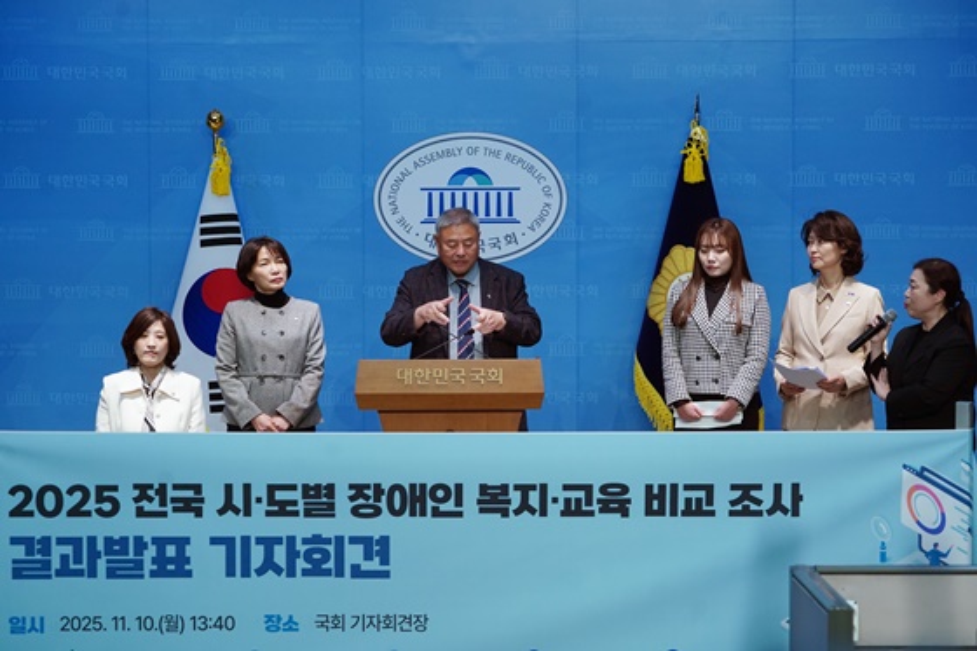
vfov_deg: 15.2
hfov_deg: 22.6
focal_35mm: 90
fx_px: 2442
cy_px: 326
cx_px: 488
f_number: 5.6
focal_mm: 90
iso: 3200
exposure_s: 1/500
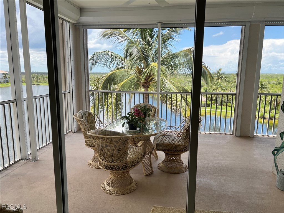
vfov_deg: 53.1
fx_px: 213
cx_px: 142
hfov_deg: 67.3
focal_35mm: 26
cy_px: 106
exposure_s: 1/471
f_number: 1.5
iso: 50
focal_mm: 5.7
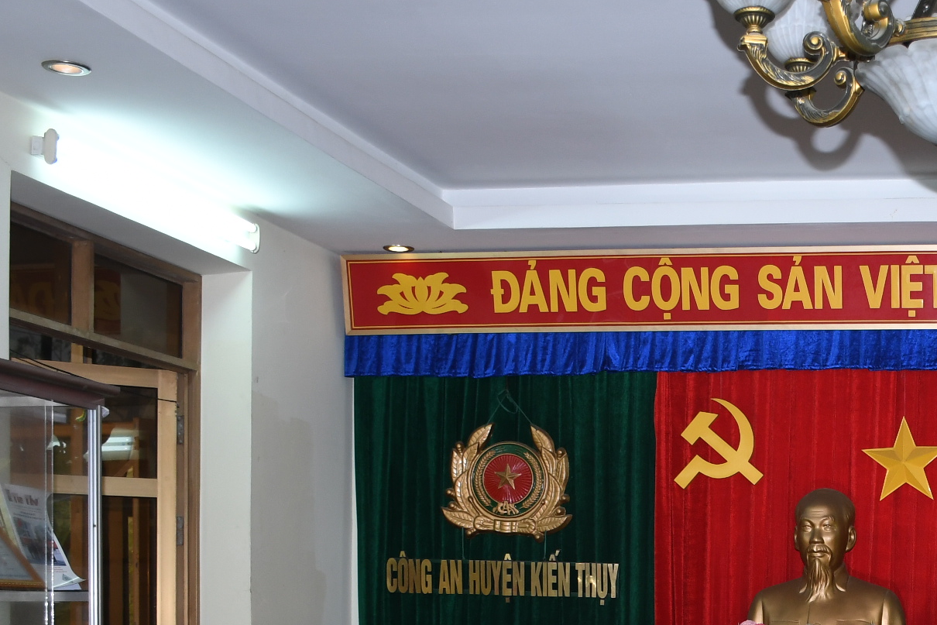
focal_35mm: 69
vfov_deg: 19.1
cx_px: 966
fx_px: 1796
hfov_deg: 27.3
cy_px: 650
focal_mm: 20
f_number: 4
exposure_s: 1/200
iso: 400
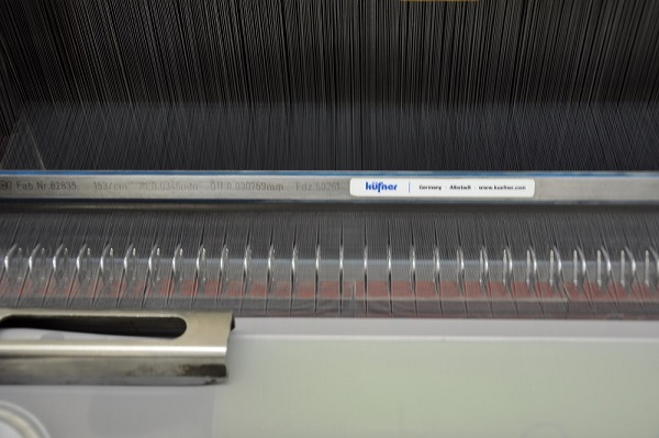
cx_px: 330
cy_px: 219
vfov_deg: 28.0
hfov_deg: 41.1
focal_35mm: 48
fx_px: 878
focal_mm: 32
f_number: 4.2
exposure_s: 1/5
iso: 200
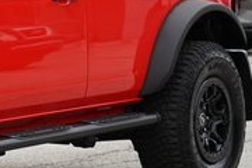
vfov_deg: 5.2
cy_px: 27
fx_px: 1841
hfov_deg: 7.7
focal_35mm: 263
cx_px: -133
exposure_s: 1/100
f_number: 5.6
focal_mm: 74
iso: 100
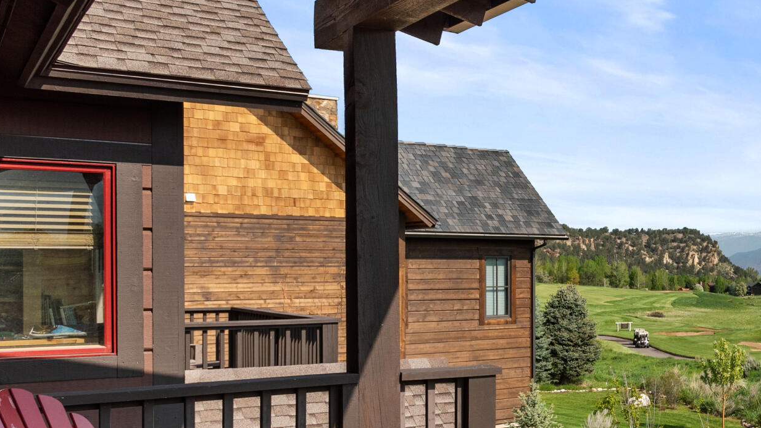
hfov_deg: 34.4
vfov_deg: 23.3
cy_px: 301
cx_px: 860
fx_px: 1029
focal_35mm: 51
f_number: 7.1
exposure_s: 1/640
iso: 200
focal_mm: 20
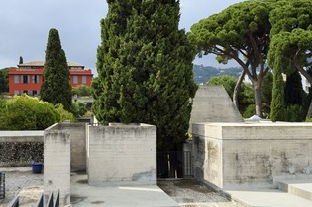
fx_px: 372
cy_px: 108
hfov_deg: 45.1
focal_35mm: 43
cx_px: 119
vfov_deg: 31.1
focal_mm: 32
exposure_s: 1/200
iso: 200
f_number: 13
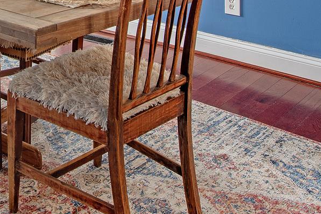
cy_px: -127
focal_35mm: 62
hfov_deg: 29.2
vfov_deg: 18.7
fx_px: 553
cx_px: -35
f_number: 8
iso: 200
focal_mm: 18
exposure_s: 1/1.25
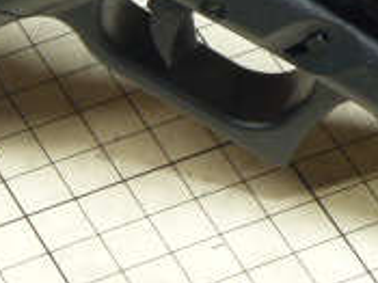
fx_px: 3547
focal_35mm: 325
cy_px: 95
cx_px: 160
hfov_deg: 6.1
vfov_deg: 4.6
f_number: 4.9
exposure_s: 1/5
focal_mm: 16
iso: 100
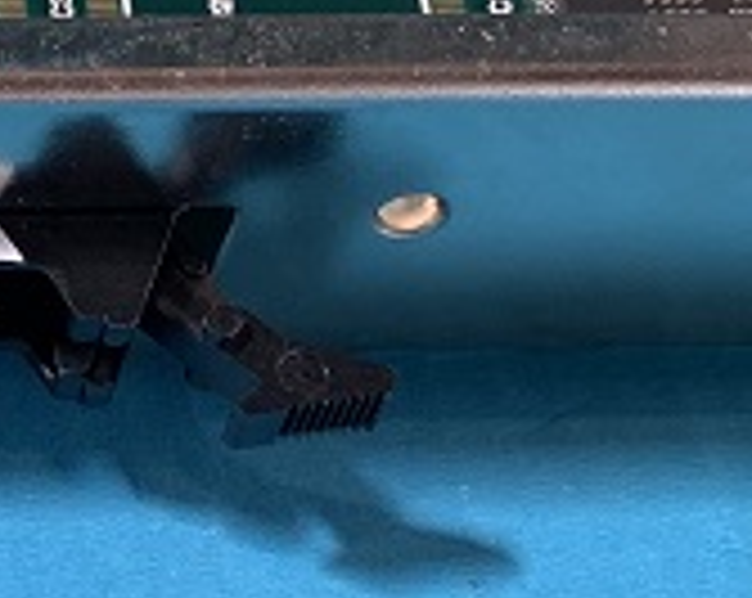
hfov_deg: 20.9
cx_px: -241
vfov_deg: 17.1
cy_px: -227
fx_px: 1844
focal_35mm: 83
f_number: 1.8
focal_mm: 4.25
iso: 100
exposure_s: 1/60
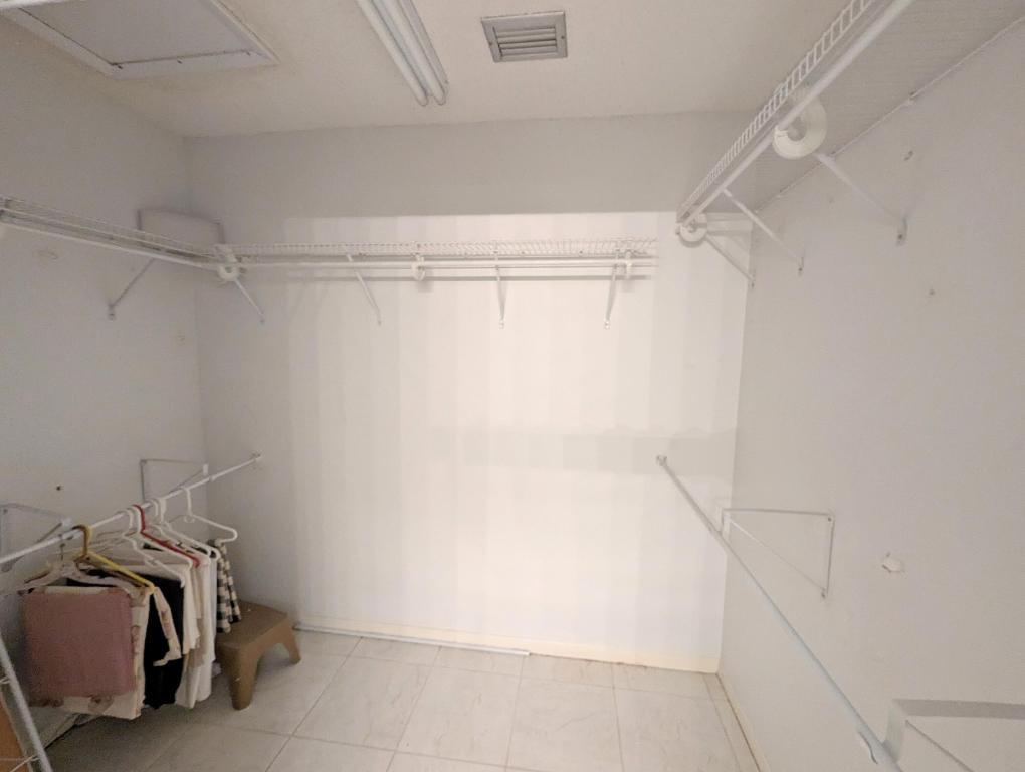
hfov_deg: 106.1
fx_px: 385
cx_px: 512
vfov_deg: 90.1
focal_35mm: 13
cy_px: 386
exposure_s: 1/24
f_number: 2.2
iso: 537
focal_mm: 1.95
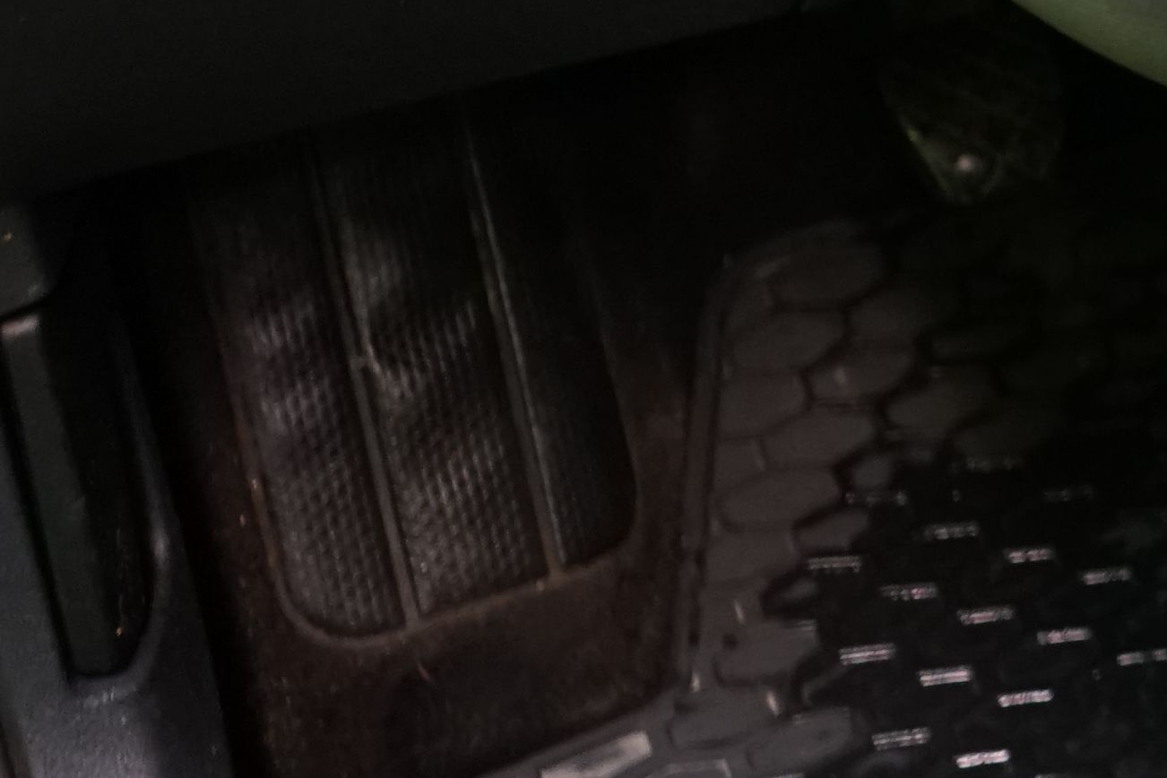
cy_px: -176
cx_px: 2431
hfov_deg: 13.4
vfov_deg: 10.4
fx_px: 4181
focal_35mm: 129
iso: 1250
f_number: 3.5
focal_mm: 28
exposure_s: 1/30
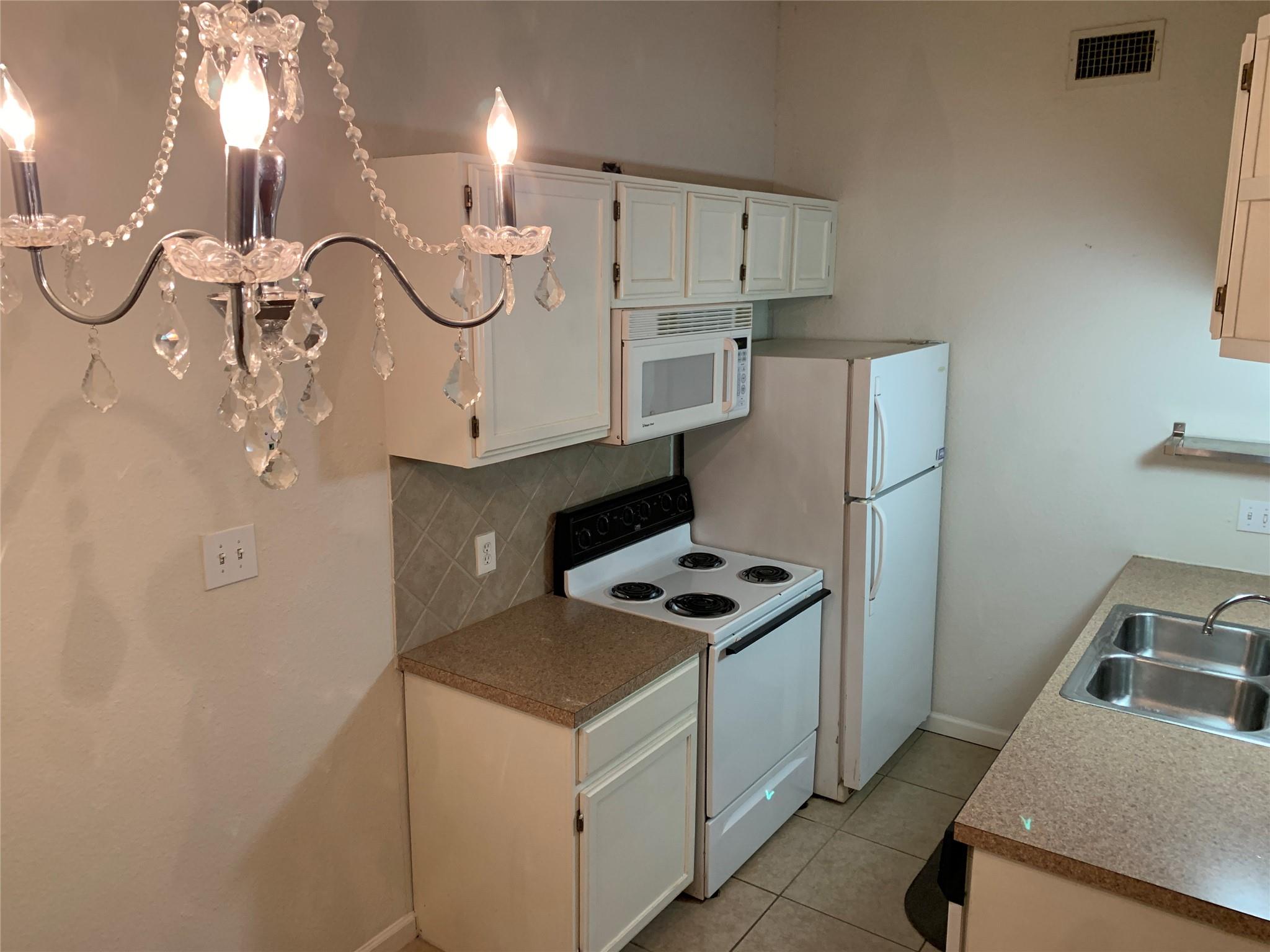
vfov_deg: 53.1
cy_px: 476
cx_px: 635
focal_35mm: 26
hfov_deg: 67.3
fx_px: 954
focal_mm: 4.25
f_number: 1.8
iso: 160
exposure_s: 1/60
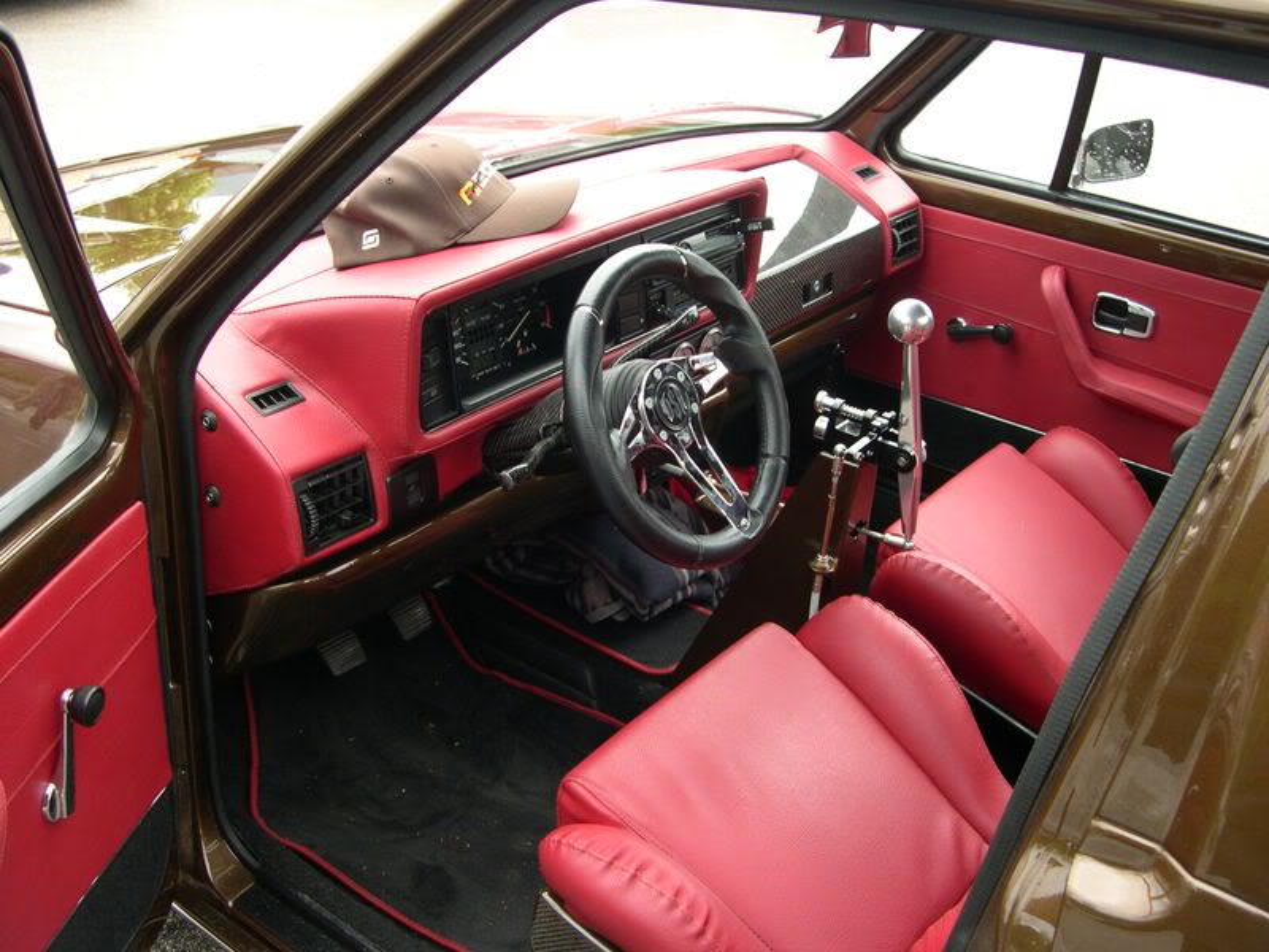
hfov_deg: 49.0
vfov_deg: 37.7
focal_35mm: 38
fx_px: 1393
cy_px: 476
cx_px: 634
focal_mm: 8
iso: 100
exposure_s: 1/114
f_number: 2.8
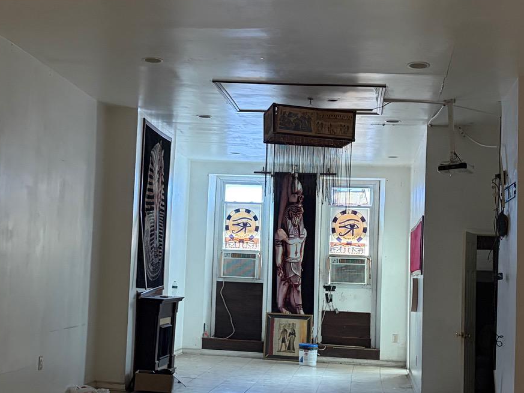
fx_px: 924
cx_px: 232
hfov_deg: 31.6
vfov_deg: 24.0
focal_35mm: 61
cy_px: 211
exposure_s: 1/60
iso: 320
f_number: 1.6
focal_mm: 5.96
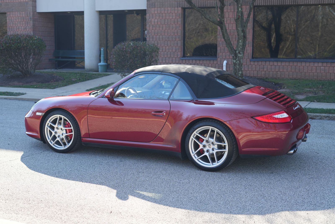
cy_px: 112
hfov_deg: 39.6
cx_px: 168
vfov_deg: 27.0
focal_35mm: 50
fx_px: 465
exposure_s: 1/160
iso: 250
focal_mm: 50
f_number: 4
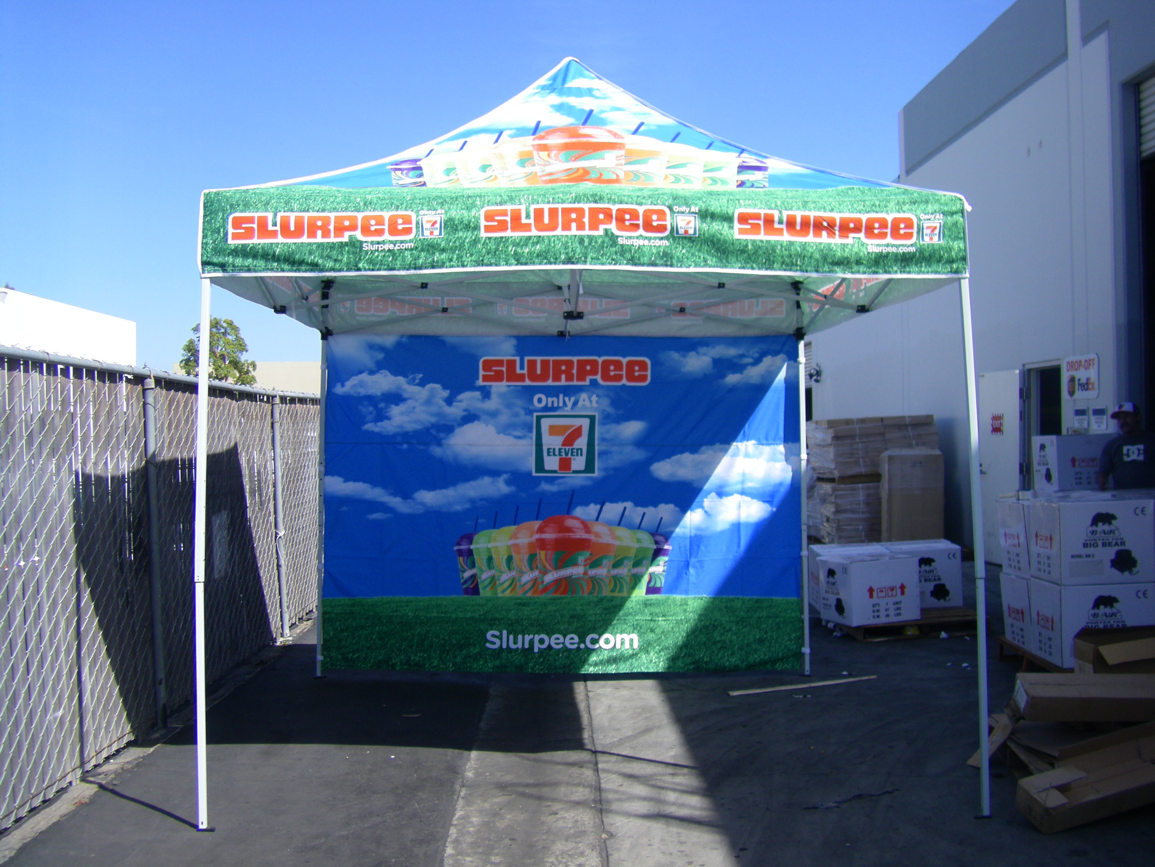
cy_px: 434
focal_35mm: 38
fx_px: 1268
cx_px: 578
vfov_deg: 37.7
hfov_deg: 49.0
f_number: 7
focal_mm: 6.3
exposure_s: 1/125
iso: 64
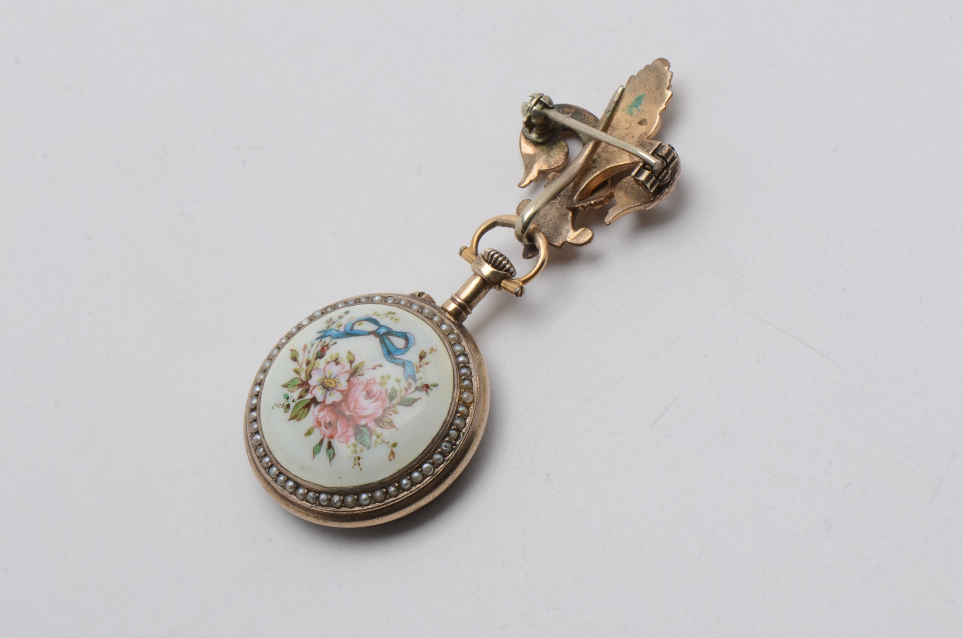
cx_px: 482
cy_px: 319
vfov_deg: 10.7
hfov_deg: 16.1
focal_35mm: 128
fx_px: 3404
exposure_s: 1/125
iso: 200
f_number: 18
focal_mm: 85
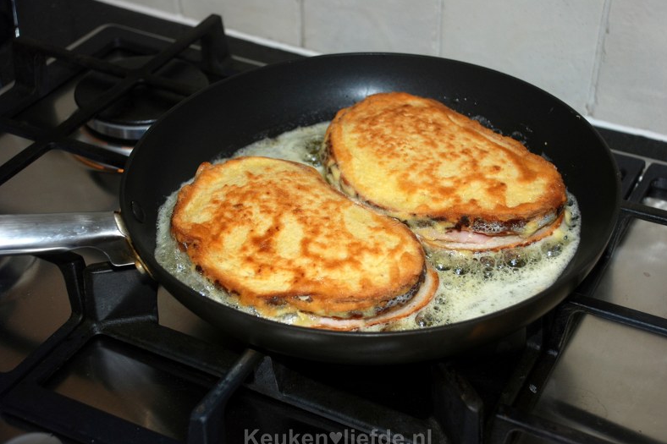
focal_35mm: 61
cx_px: 338
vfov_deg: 22.3
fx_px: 1130
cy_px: 225
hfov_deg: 32.9
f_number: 4.5
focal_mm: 40
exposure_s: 1/60
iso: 200
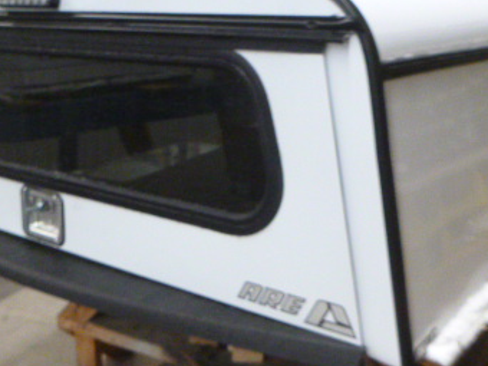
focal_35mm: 47
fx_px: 663
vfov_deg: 30.9
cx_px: 251
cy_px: 168
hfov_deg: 40.4
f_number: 3.9
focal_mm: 4.5
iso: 800
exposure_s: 1/50
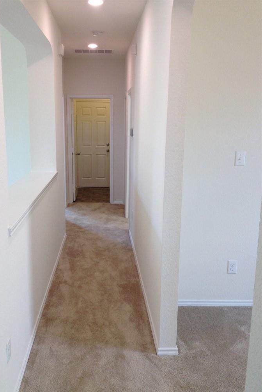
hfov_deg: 35.9
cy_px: 199
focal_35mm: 37
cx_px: 113
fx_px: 404
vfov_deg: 51.9
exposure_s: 1/40
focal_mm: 4.28
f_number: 2.4
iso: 64
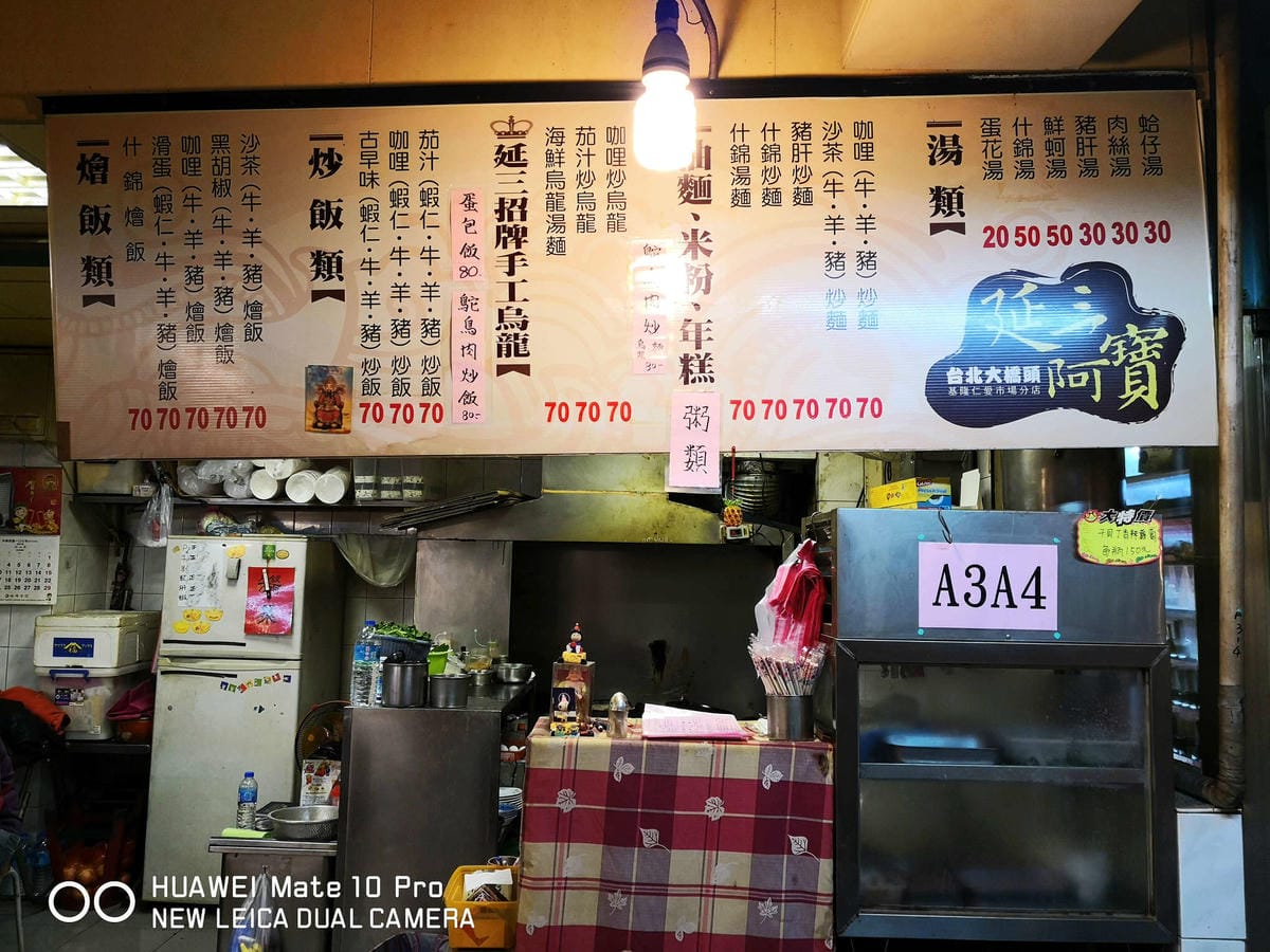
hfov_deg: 65.3
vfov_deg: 51.4
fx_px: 991
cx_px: 635
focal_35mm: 27
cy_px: 476
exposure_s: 1/60
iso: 125
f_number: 1.6
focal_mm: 3.95
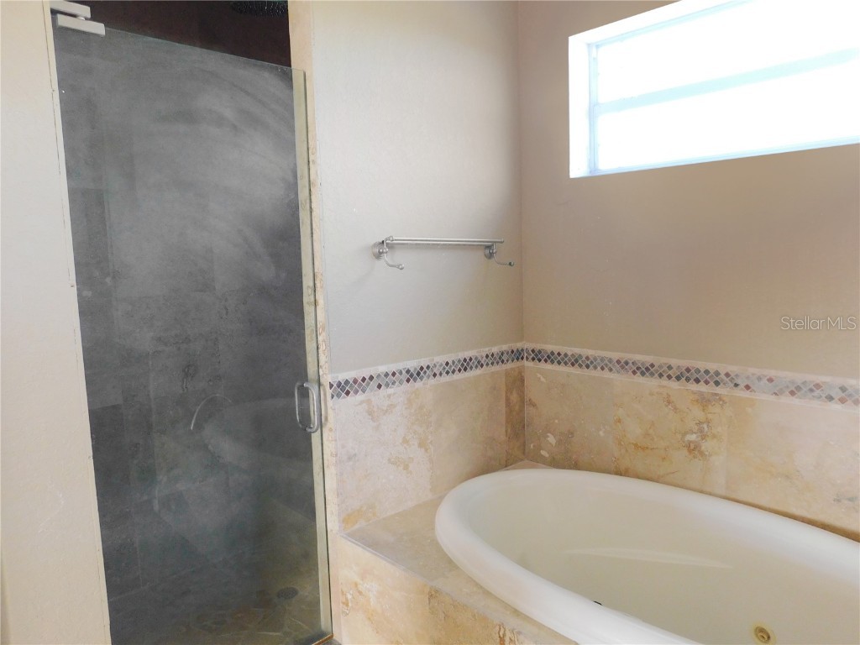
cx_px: 430
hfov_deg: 73.9
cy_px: 322
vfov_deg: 58.9
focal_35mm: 23
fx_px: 571
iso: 220
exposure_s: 1/30
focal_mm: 4
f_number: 3
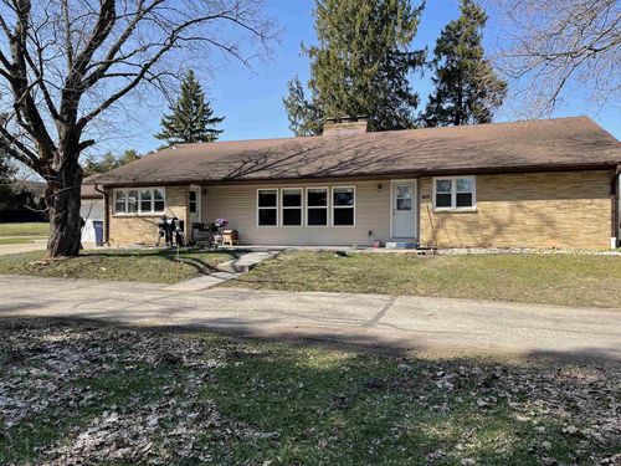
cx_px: 310
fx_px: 448
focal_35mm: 25
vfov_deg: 54.9
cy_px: 233
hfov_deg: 69.4
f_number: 1.6
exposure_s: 1/1767
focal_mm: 5.1
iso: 32
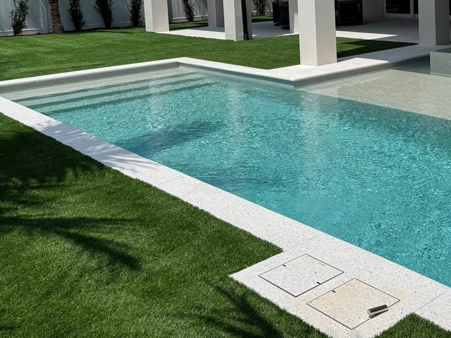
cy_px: 34
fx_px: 586
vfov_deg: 30.8
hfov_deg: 39.7
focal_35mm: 45
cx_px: 387
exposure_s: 1/10417
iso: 80
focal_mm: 6.76
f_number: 1.78
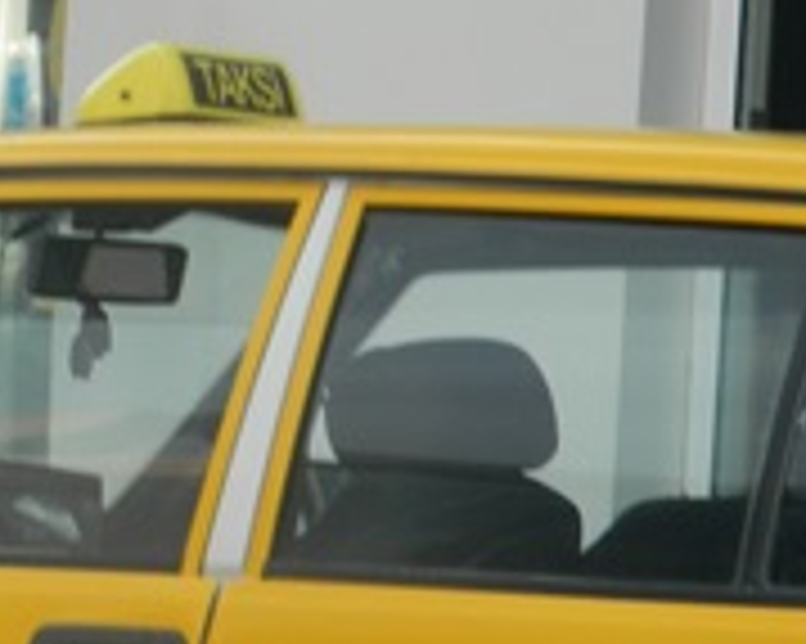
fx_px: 10753
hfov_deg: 4.3
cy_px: -45
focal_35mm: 451
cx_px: -27
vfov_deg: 3.4
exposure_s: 1/160
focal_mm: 23.2
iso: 80
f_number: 4.7
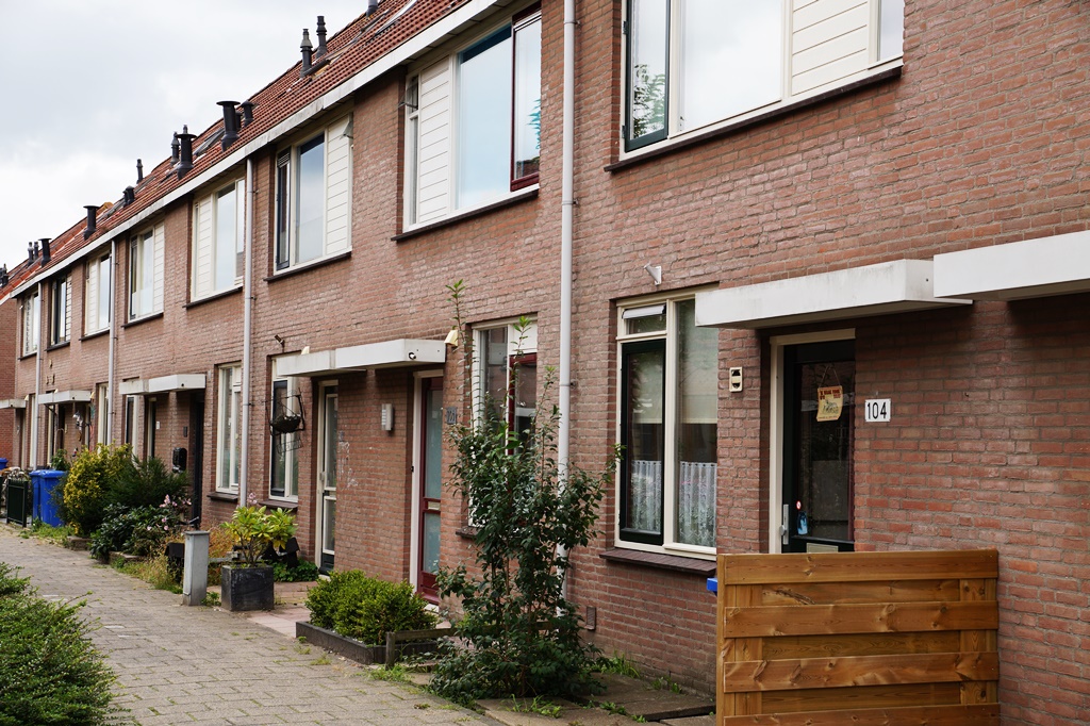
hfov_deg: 37.9
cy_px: 363
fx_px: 1589
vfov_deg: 25.7
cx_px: 545
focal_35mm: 52
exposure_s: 1/100
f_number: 8
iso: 100
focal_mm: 35
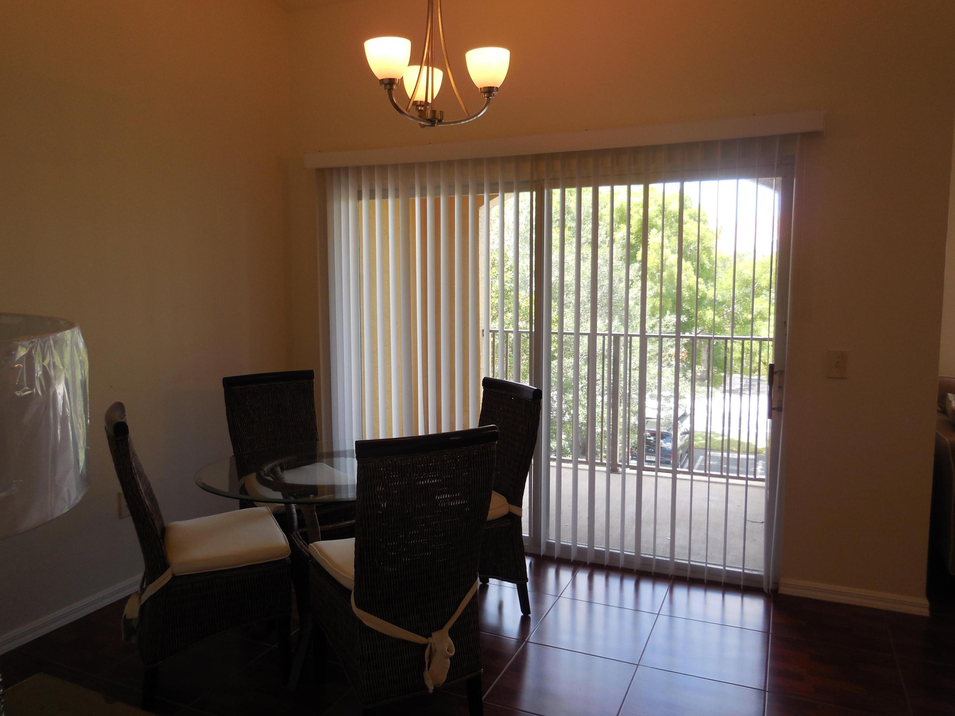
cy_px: 358
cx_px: 478
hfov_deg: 69.4
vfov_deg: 54.9
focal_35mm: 25
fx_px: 690
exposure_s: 1/80
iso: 125
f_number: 3.1
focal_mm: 4.5
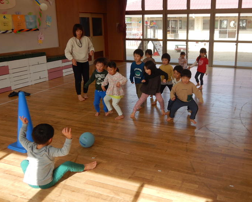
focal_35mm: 34
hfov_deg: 52.4
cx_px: 155
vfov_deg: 43.2
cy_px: 87
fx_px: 254
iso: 125
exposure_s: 1/400
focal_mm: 4.3
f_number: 2.8
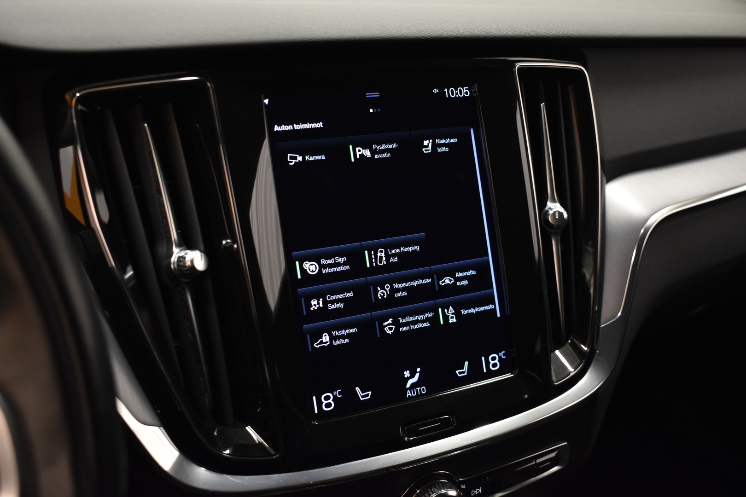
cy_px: 248
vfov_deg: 35.5
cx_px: 373
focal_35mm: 38
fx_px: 777
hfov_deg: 51.3
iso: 1250
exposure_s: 1/40
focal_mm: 25
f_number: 4
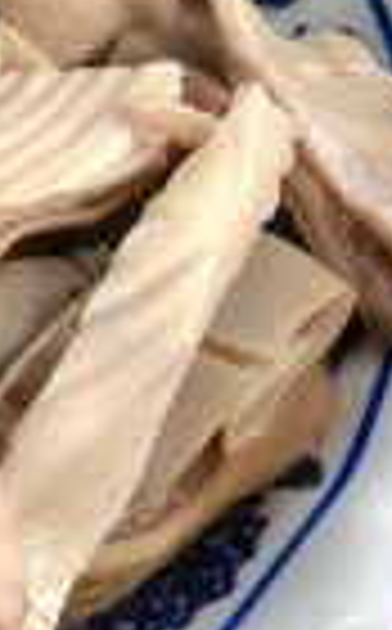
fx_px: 1699
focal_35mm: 99
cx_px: -342
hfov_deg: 12.0
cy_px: 47
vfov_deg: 20.5
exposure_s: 1/33
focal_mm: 4
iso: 25
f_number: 1.8
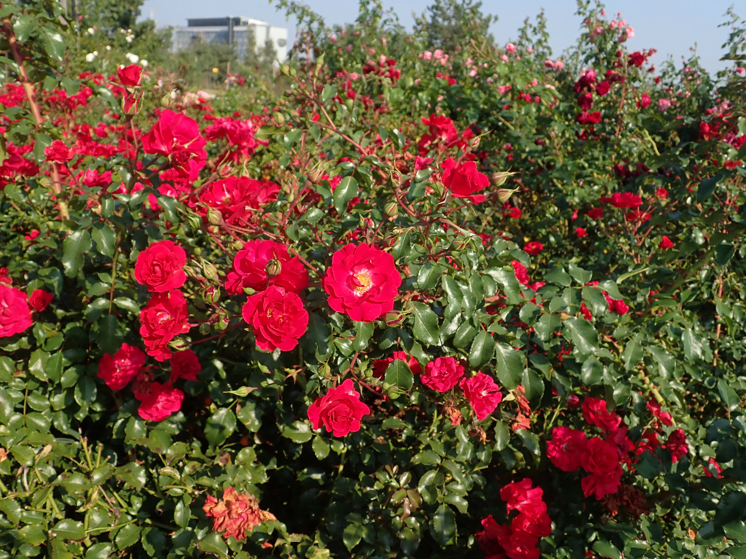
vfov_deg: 46.8
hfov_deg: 60.0
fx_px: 647
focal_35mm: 30
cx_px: 373
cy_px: 280
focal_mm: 5.5
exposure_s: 1/800
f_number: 3.2
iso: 100
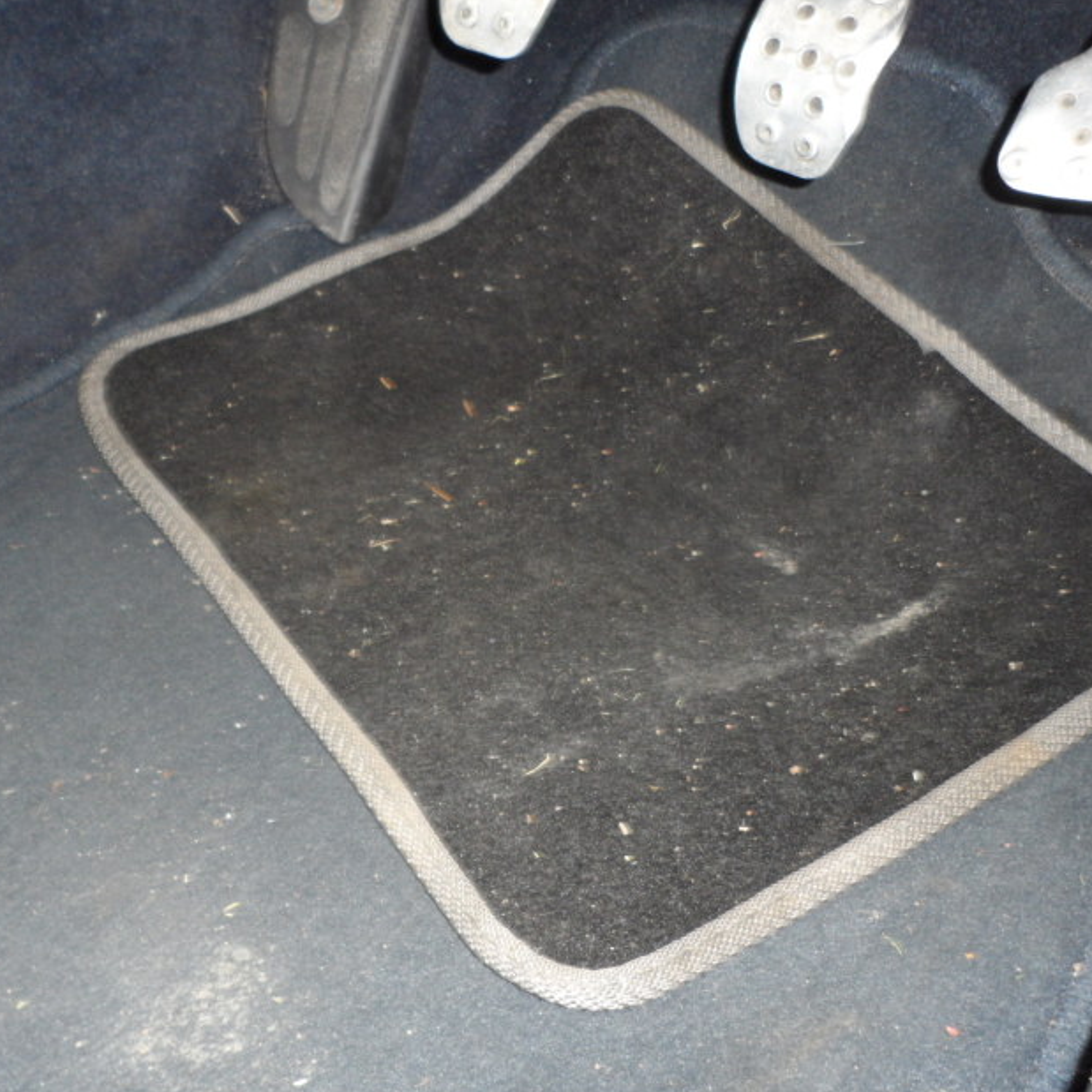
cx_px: 515
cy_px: 603
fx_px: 1356
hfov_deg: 43.8
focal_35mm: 38
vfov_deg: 43.8
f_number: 3.3
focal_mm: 4.9
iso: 100
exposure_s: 1/30
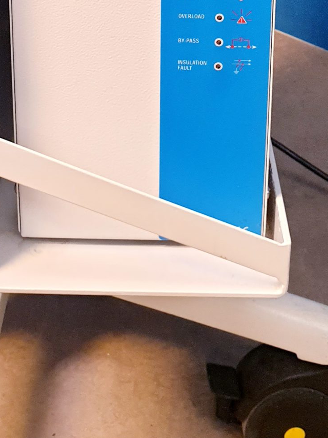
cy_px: -128
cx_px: 141
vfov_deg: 24.9
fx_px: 859
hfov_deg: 21.6
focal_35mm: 68
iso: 250
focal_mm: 4.3
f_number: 2.4
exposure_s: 1/33
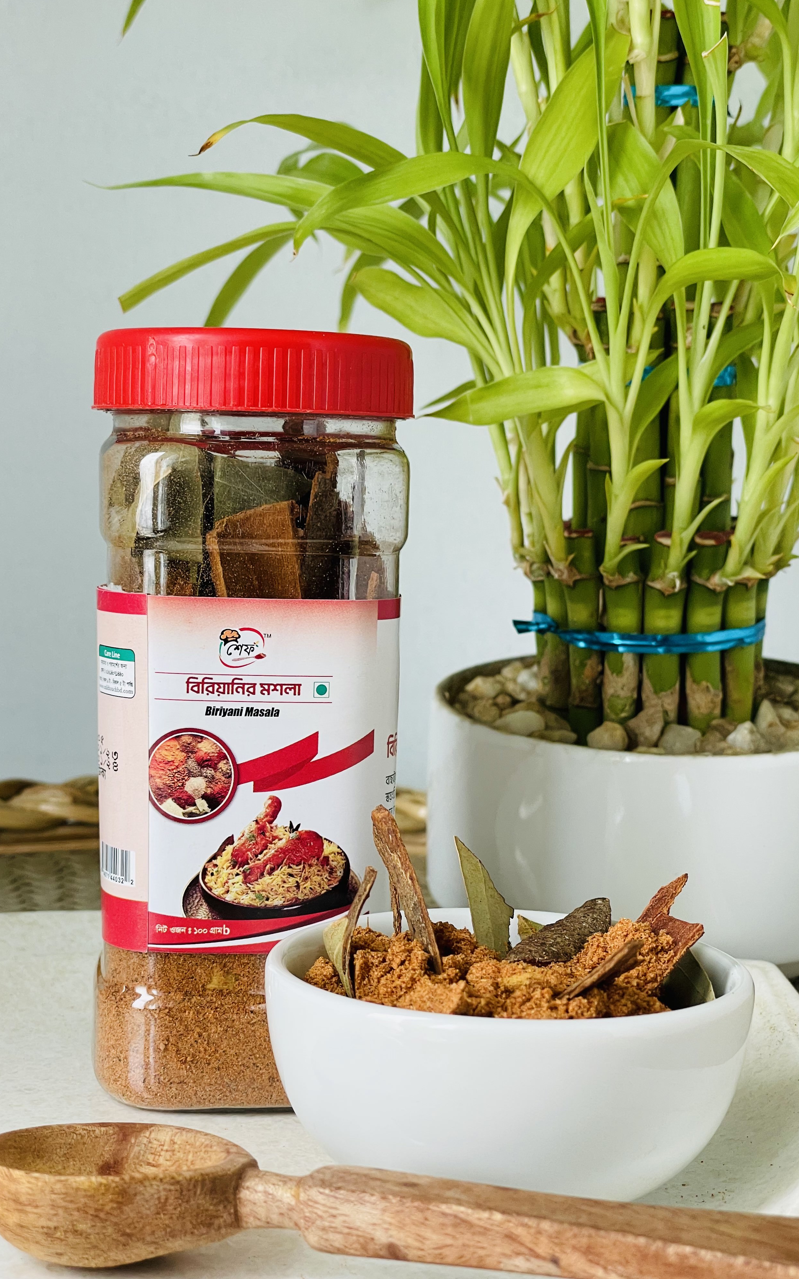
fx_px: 1951
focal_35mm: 56
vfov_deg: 36.3
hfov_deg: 23.1
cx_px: 404
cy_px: 636
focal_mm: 6
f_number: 2
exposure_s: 1/99
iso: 50
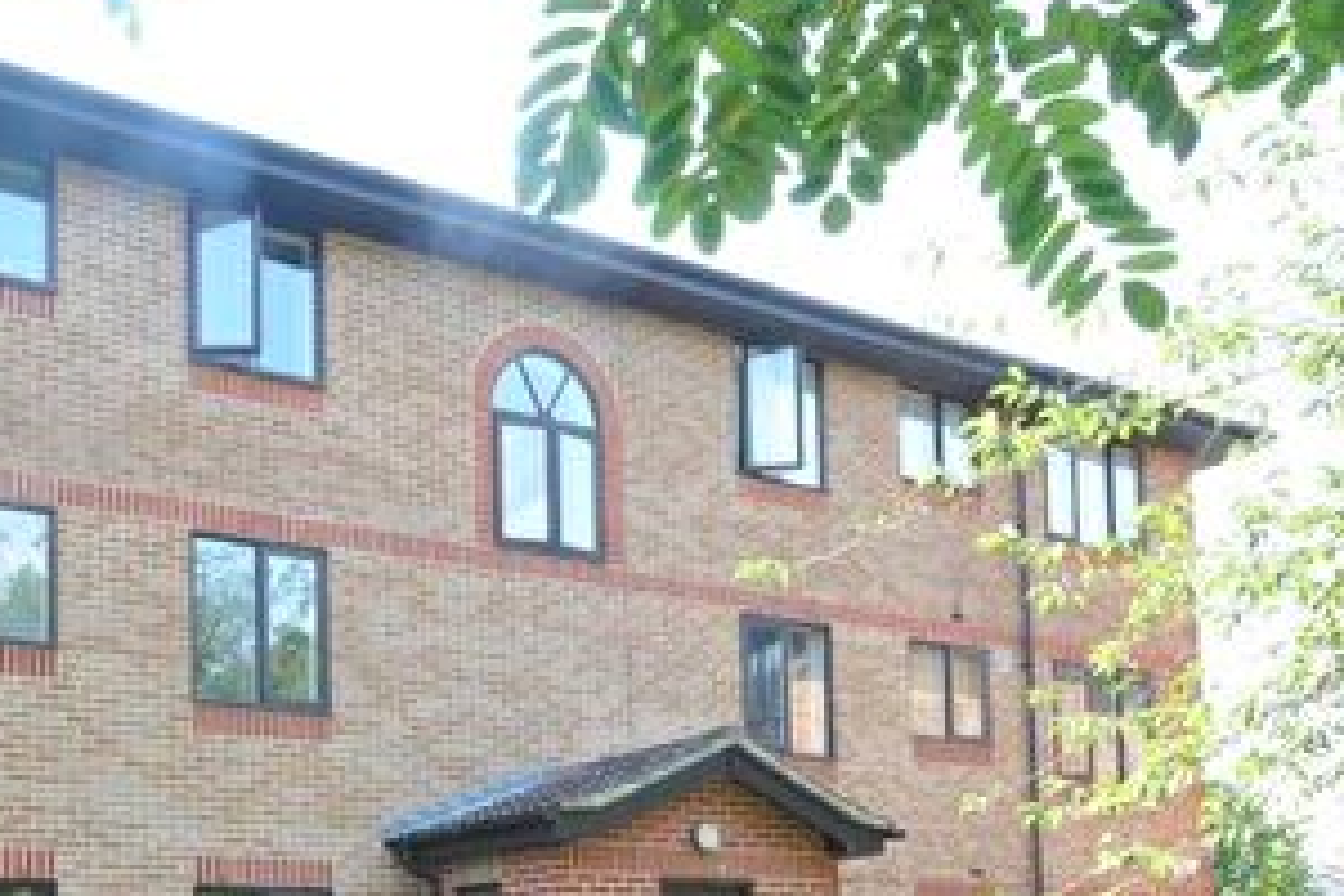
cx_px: 264
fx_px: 1307
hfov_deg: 51.0
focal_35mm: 35
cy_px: 905
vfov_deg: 34.3
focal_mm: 10
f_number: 14
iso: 400
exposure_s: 1/40
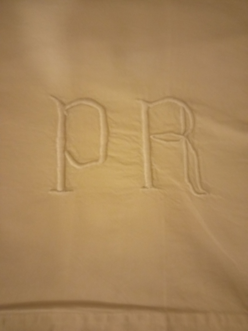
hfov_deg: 51.4
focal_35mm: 27
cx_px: 124
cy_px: 166
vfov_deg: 65.3
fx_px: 258
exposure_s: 1/14.3
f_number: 2.2
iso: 3555
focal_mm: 3.79
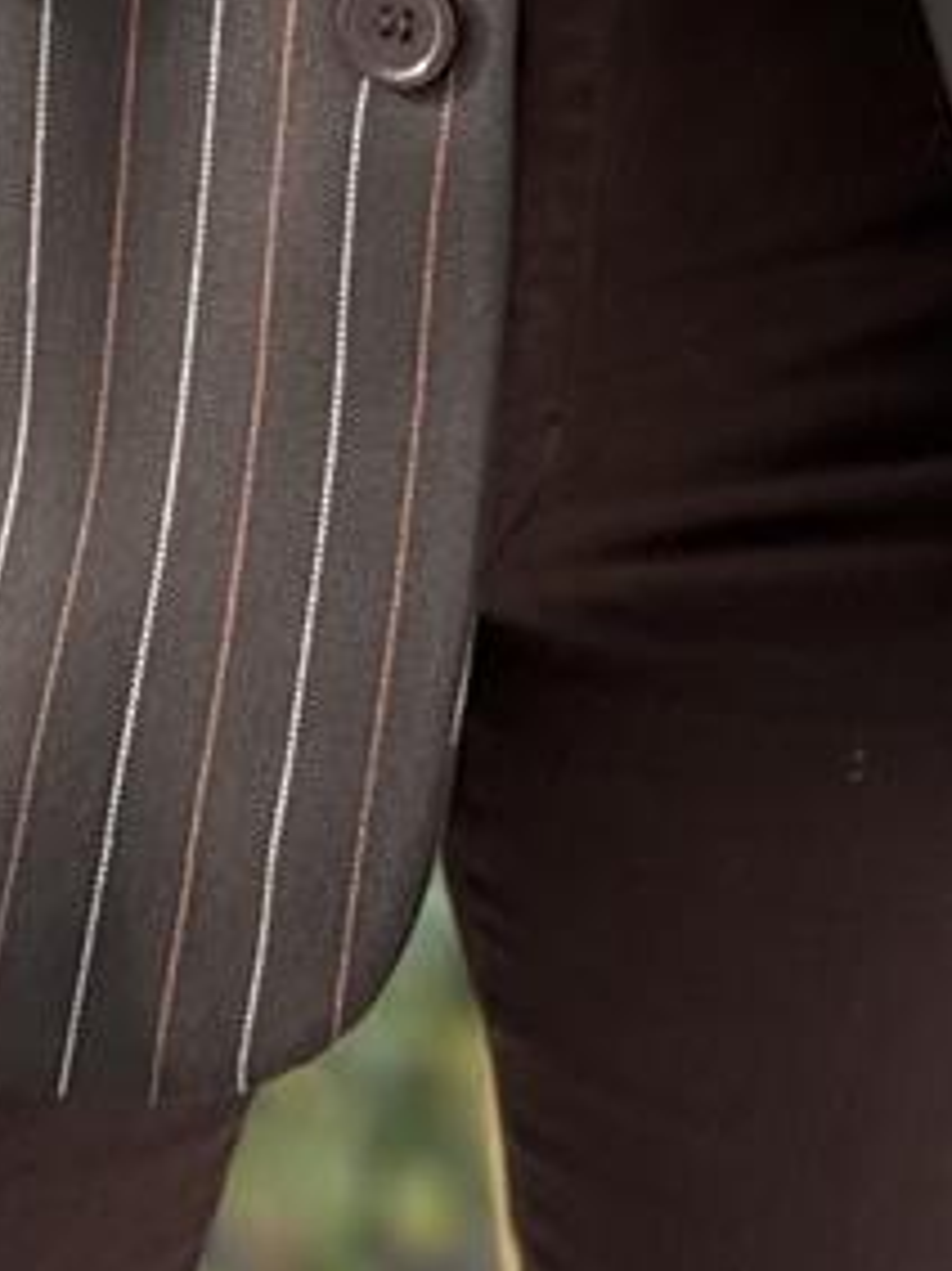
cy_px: -963
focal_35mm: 226
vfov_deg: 8.5
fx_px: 8293
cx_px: 557
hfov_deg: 6.6
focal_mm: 6.76
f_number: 1.78
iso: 100
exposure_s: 1/242
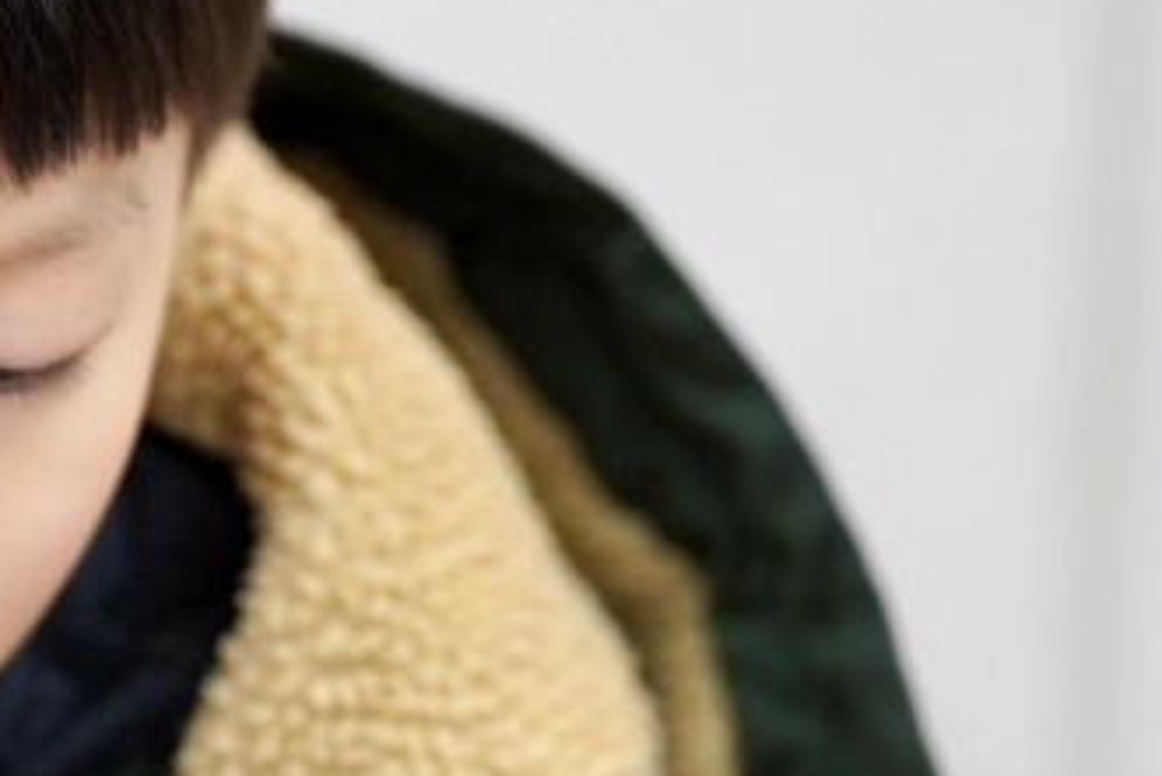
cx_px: 49
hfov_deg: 4.0
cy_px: 442
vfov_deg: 2.7
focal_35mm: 511
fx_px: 16500
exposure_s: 1/200
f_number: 2.8
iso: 2000
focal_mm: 188
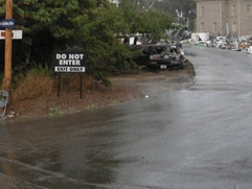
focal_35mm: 92
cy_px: 8
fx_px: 670
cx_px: -10
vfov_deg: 15.8
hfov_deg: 20.5
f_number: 2.8
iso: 133
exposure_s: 1/250
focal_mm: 7.9
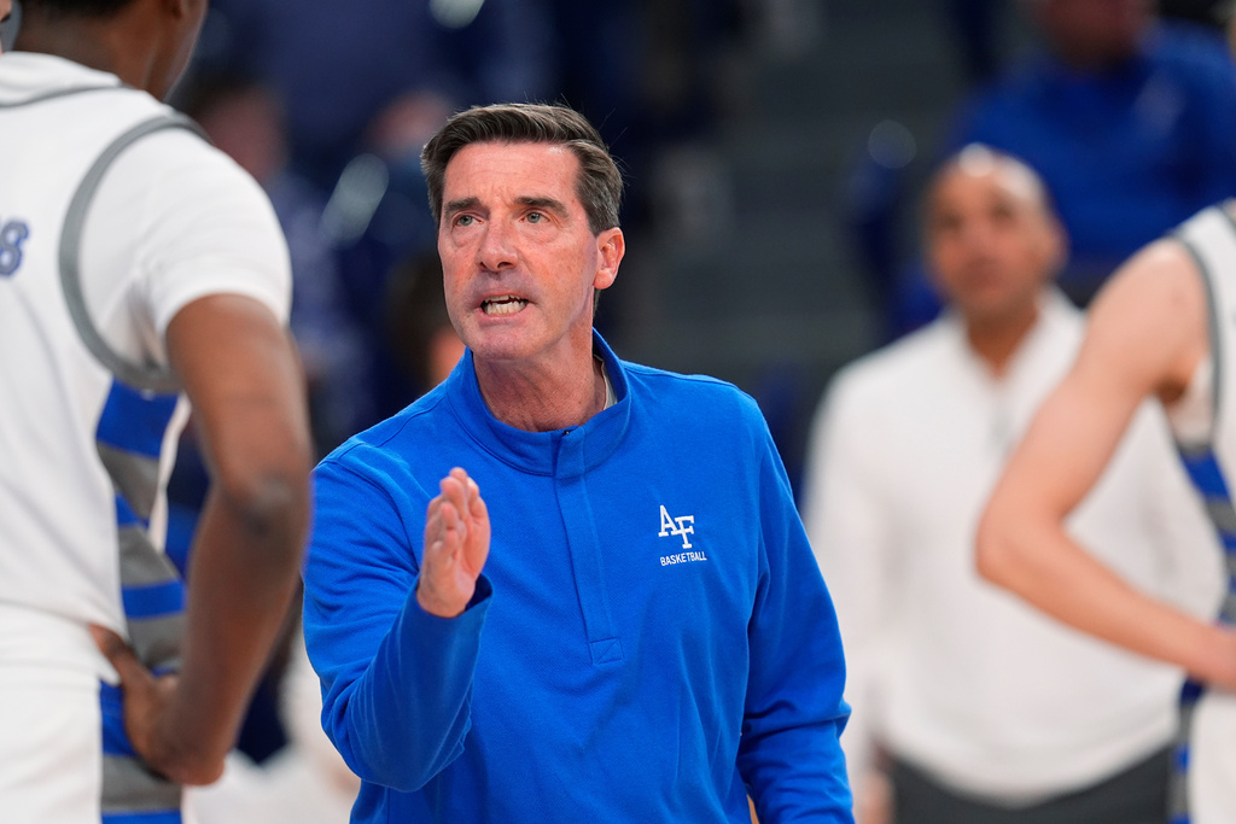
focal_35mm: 400
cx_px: 618
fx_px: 13734
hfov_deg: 5.2
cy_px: 412
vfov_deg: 3.4
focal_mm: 400
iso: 3200
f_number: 3.5
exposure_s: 1/1250
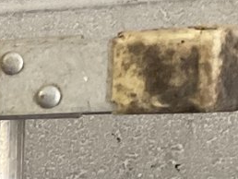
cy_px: 326
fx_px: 1170
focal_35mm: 170
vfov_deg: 8.4
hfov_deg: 9.9
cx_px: -370
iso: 250
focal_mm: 3
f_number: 1.8
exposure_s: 1/40
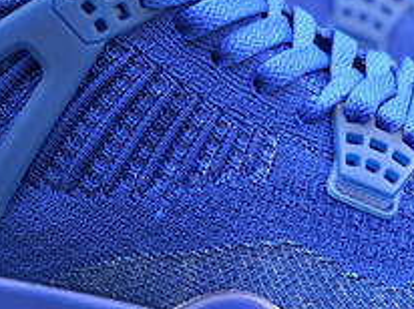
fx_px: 2234
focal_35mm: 187
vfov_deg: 7.9
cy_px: 224
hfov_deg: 10.6
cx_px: 243
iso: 25
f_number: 2.4
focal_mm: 6
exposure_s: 1/120
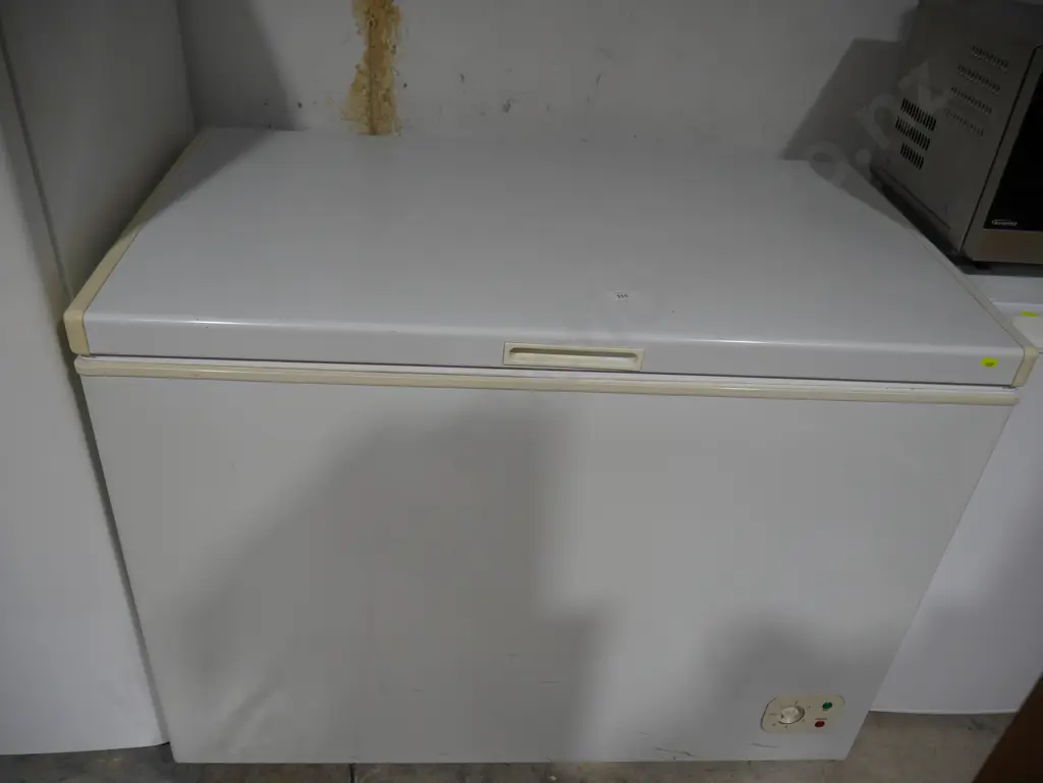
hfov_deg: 63.4
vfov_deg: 49.8
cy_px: 392
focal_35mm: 28
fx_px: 844
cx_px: 522
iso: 200
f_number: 3.5
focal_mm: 14
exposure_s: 1/100
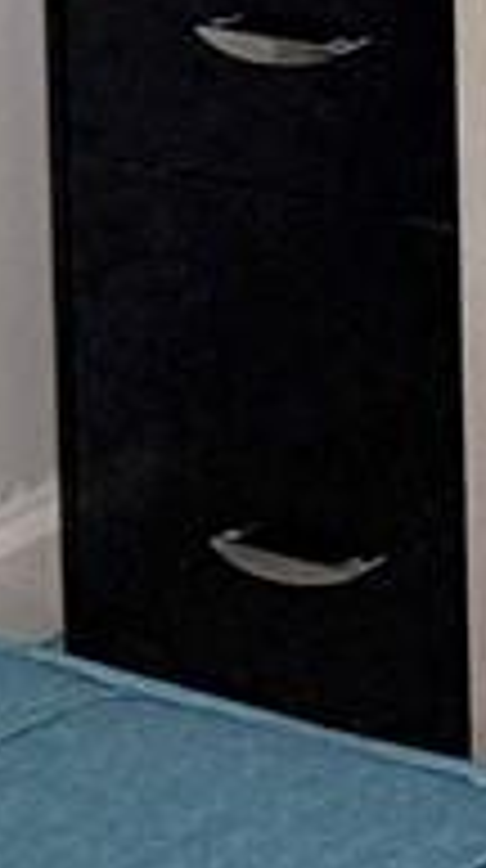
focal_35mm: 217
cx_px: 1980
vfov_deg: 8.4
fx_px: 4991
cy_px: -1749
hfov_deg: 5.0
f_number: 1.78
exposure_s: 1/71
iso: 200
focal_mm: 6.76
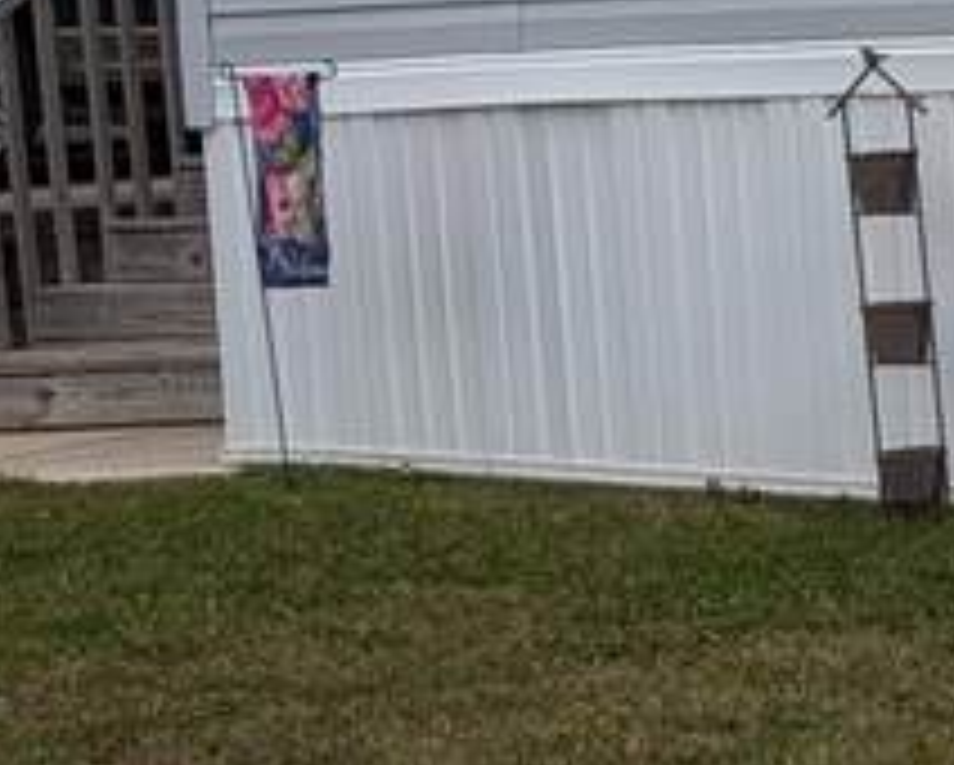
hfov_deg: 12.1
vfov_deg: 11.0
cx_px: 1910
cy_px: 522
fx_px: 3985
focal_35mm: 141
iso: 18
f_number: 1.68
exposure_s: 1/499
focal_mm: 6.9
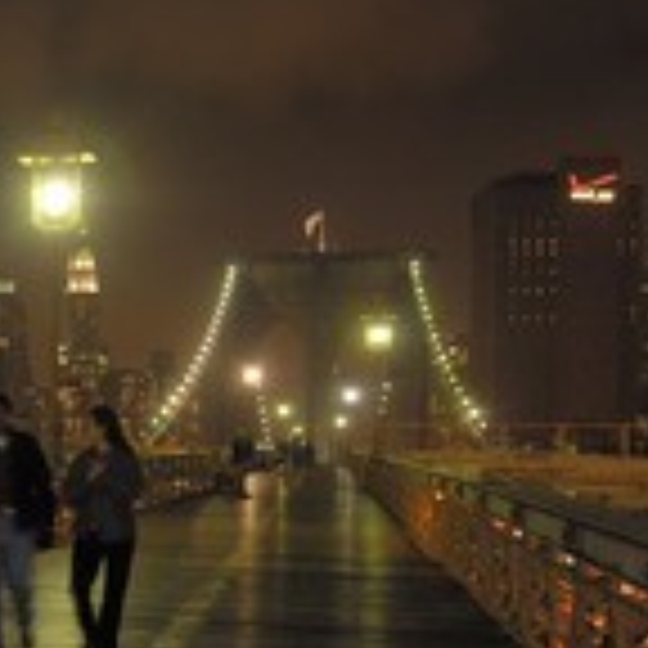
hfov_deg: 23.4
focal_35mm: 63
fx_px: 1339
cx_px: -241
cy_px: 464
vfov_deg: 26.9
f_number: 5
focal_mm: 17
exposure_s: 1/4
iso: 320
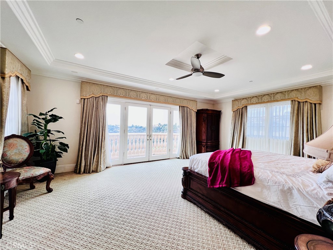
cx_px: 166
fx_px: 125
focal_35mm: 13
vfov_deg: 89.9
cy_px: 125
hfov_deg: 106.2
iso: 125
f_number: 1.8
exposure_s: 1/120
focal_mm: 1.57
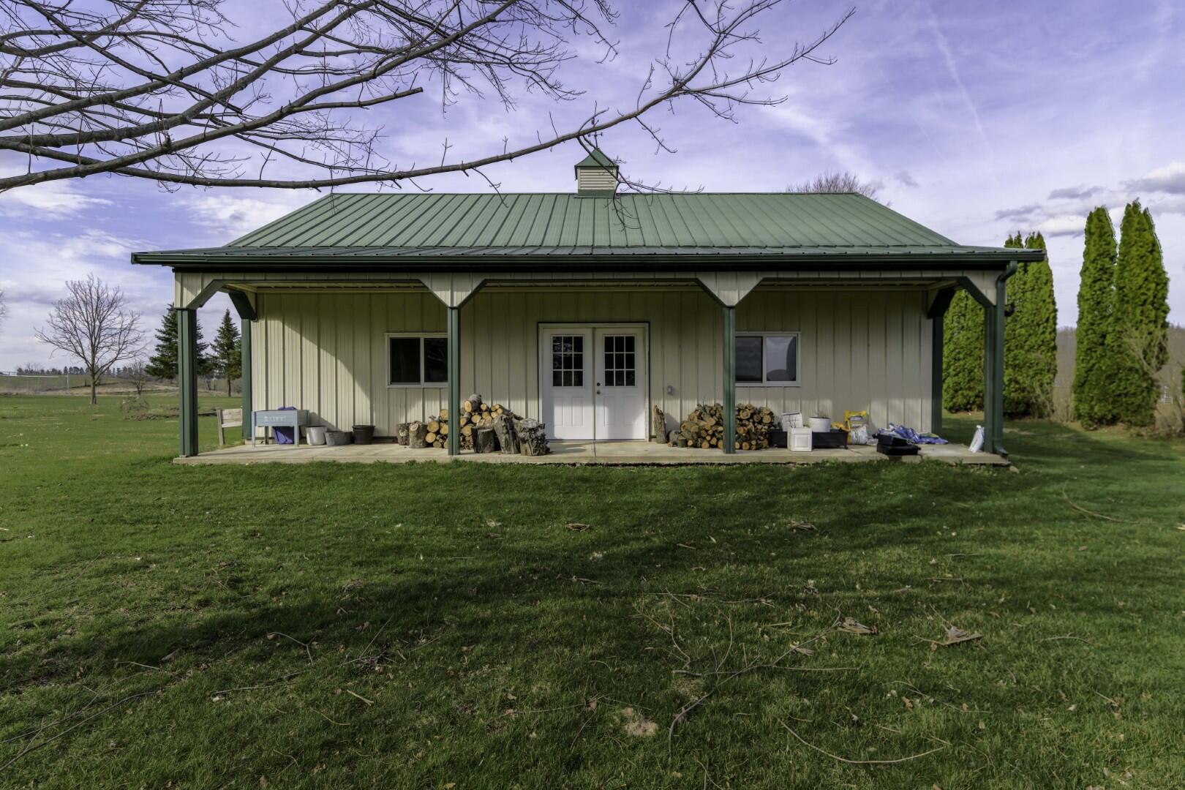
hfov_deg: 86.9
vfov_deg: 64.6
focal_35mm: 19
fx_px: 625
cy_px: 395
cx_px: 592
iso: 100
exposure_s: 1/400
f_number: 13
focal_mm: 19
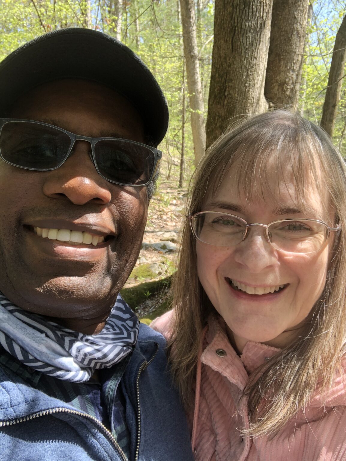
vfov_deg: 56.8
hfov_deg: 44.2
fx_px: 426
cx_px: 173
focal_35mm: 32
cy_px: 230
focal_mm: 2.87
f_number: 2.2
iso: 25
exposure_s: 1/120
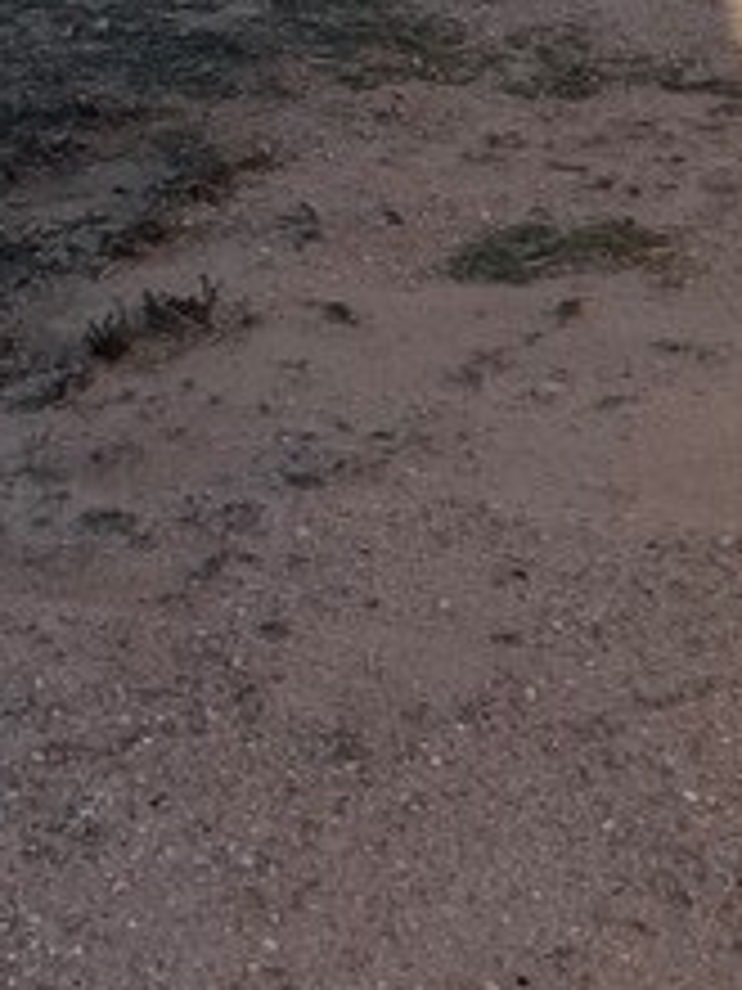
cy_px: -112
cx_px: 139
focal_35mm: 121
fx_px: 3458
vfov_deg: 15.8
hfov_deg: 12.2
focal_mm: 5.7
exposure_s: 1/2762
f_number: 1.5
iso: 50
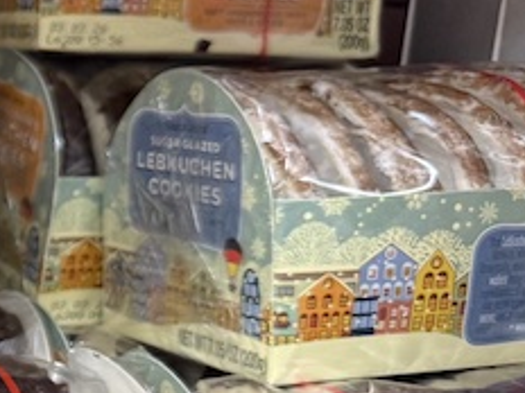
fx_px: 1410
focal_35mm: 93
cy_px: 254
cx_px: -432
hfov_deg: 17.1
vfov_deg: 15.9
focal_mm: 6.76
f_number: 1.78
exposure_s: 1/60
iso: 250
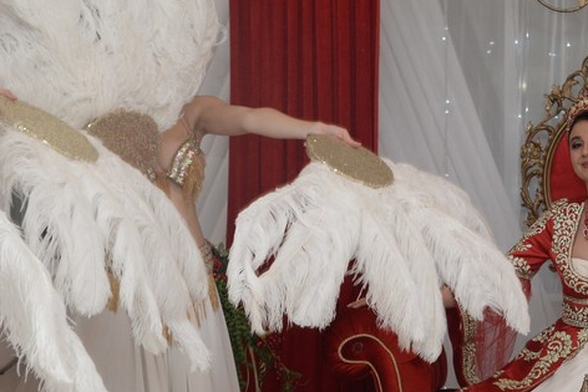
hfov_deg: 17.1
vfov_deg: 11.7
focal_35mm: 117
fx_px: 1911
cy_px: 275
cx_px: 604
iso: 1250
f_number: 5.6
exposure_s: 1/160
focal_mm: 48
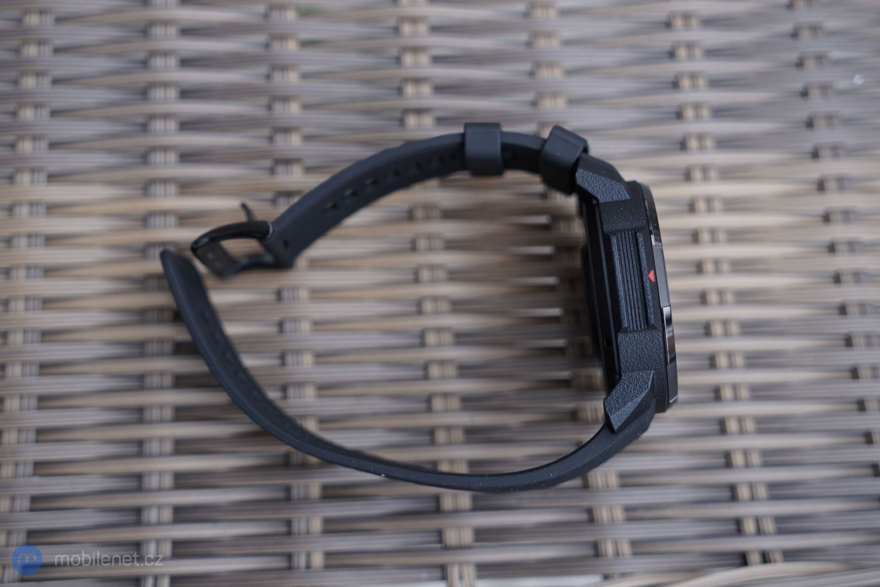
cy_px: 294
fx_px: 1271
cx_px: 440
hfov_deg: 38.2
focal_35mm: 52
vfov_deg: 26.0
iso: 320
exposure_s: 1/100
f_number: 4
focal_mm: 52
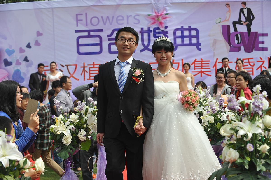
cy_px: 90
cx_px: 136
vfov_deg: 19.4
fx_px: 526
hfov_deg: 28.9
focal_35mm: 70
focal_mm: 70
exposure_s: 1/1000
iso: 400
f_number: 5.6
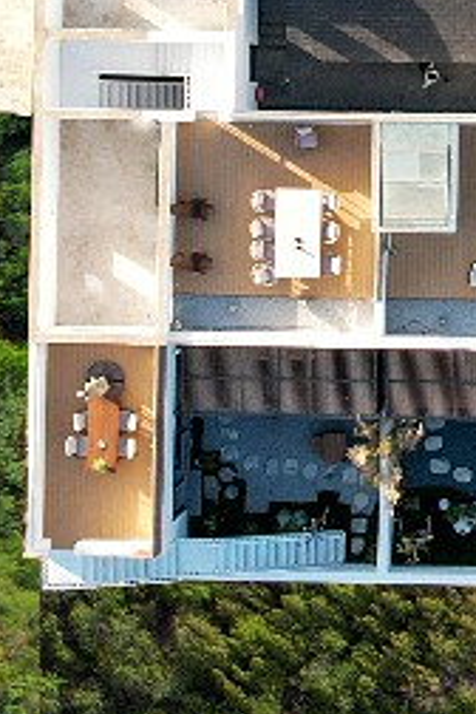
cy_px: 8
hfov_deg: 8.6
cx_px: 629
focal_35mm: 157
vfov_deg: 12.9
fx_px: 3114
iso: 100
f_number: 2.8
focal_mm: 8.38
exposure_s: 1/160
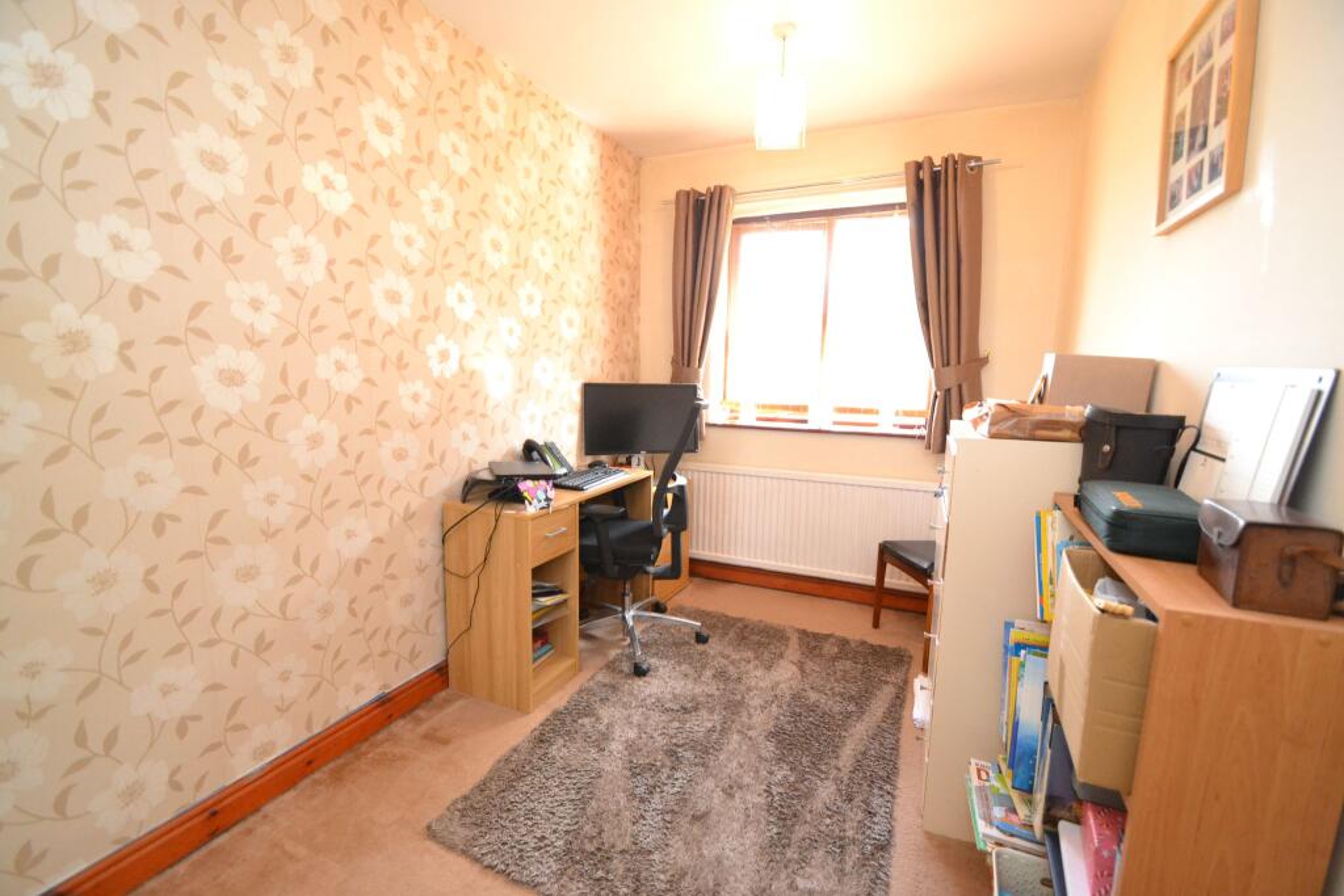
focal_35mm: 15
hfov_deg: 100.4
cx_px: 672
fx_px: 560
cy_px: 448
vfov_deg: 77.3
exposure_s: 1/60
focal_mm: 10
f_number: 3.5
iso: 2000
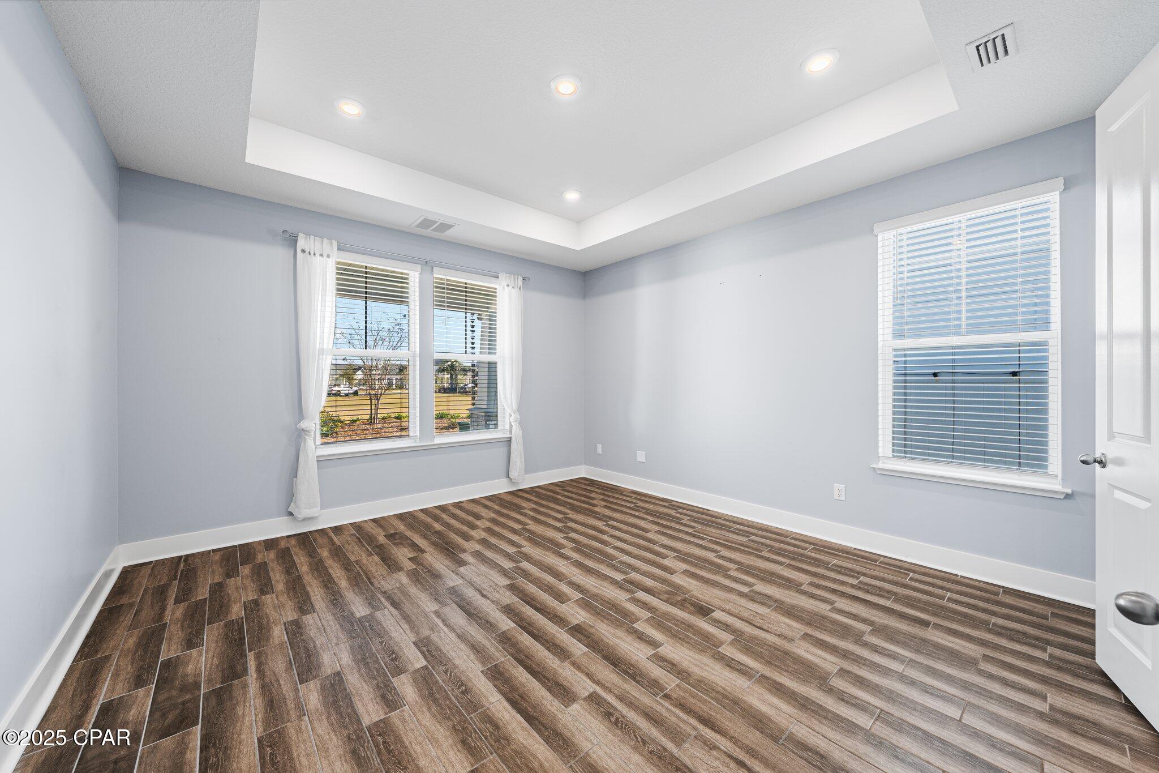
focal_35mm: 13
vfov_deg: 85.4
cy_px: 386
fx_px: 418
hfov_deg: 108.3
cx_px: 580
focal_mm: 13
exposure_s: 1/2
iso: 250
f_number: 8
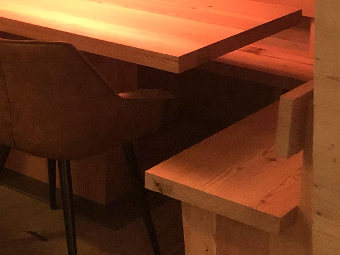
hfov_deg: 20.3
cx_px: -79
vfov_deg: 15.0
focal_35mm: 90
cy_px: -153
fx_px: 884
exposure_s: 1/6
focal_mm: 3.99
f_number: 1.8
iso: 100
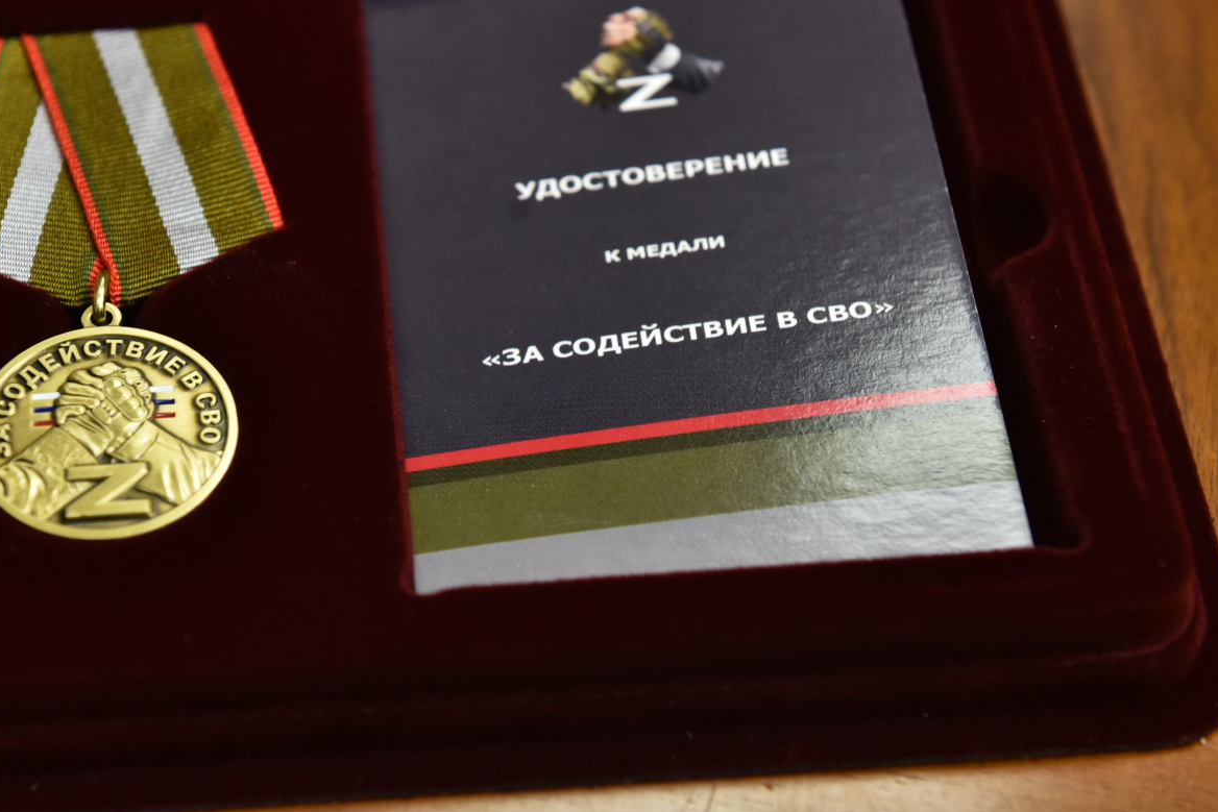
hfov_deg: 23.6
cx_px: 471
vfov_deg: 15.9
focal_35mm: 86
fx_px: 2910
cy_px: 313
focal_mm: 62
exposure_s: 1/100
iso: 1000
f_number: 4
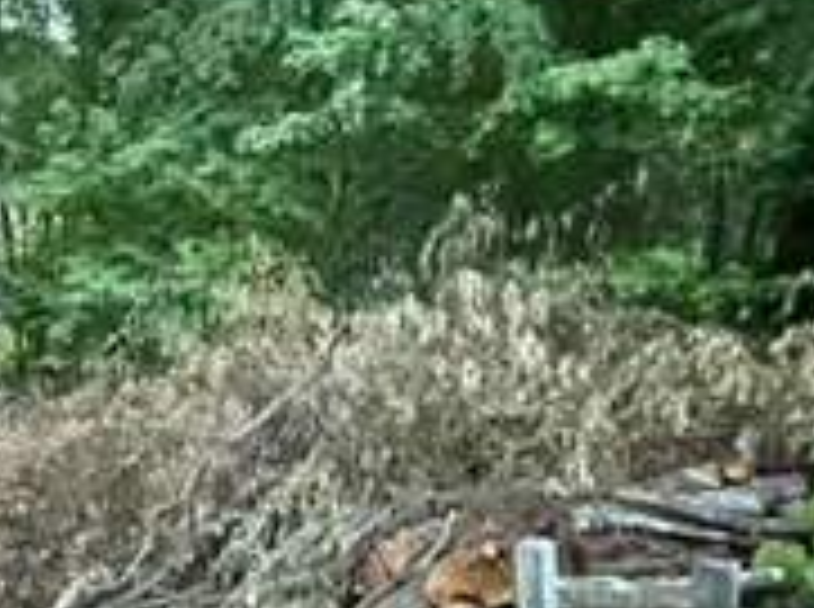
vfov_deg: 43.7
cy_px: 464
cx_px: 144
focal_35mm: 31
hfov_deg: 53.8
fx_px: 728
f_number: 2.2
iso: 1600
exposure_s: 1/40
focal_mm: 2.22
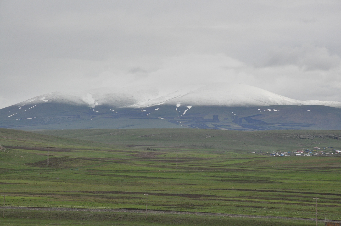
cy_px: 113
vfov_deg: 8.7
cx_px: 170
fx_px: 1490
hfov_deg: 13.1
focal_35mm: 158
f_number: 11
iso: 800
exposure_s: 1/2000
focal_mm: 105
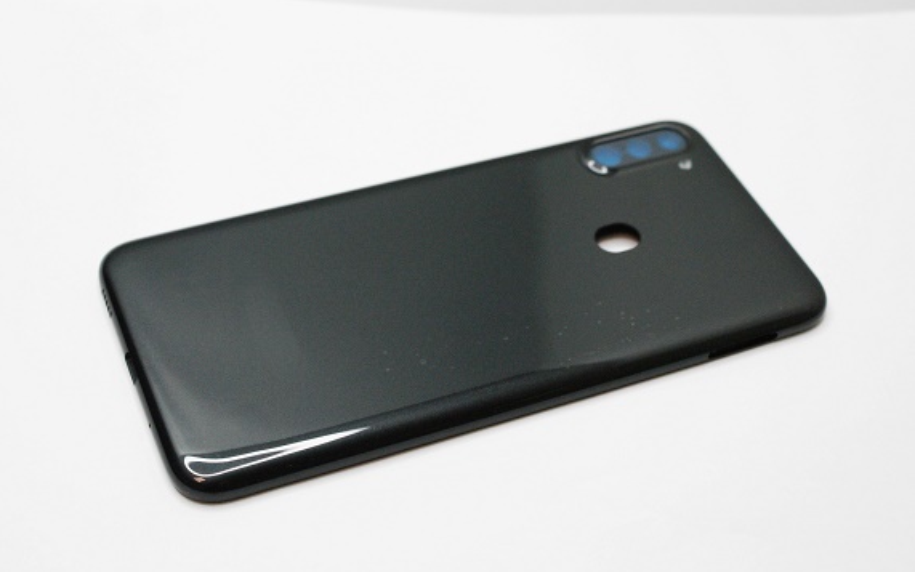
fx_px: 1360
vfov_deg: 23.8
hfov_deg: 37.2
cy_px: 310
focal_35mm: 55
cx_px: 451
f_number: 5.6
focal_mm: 35
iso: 1600
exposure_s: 1/320
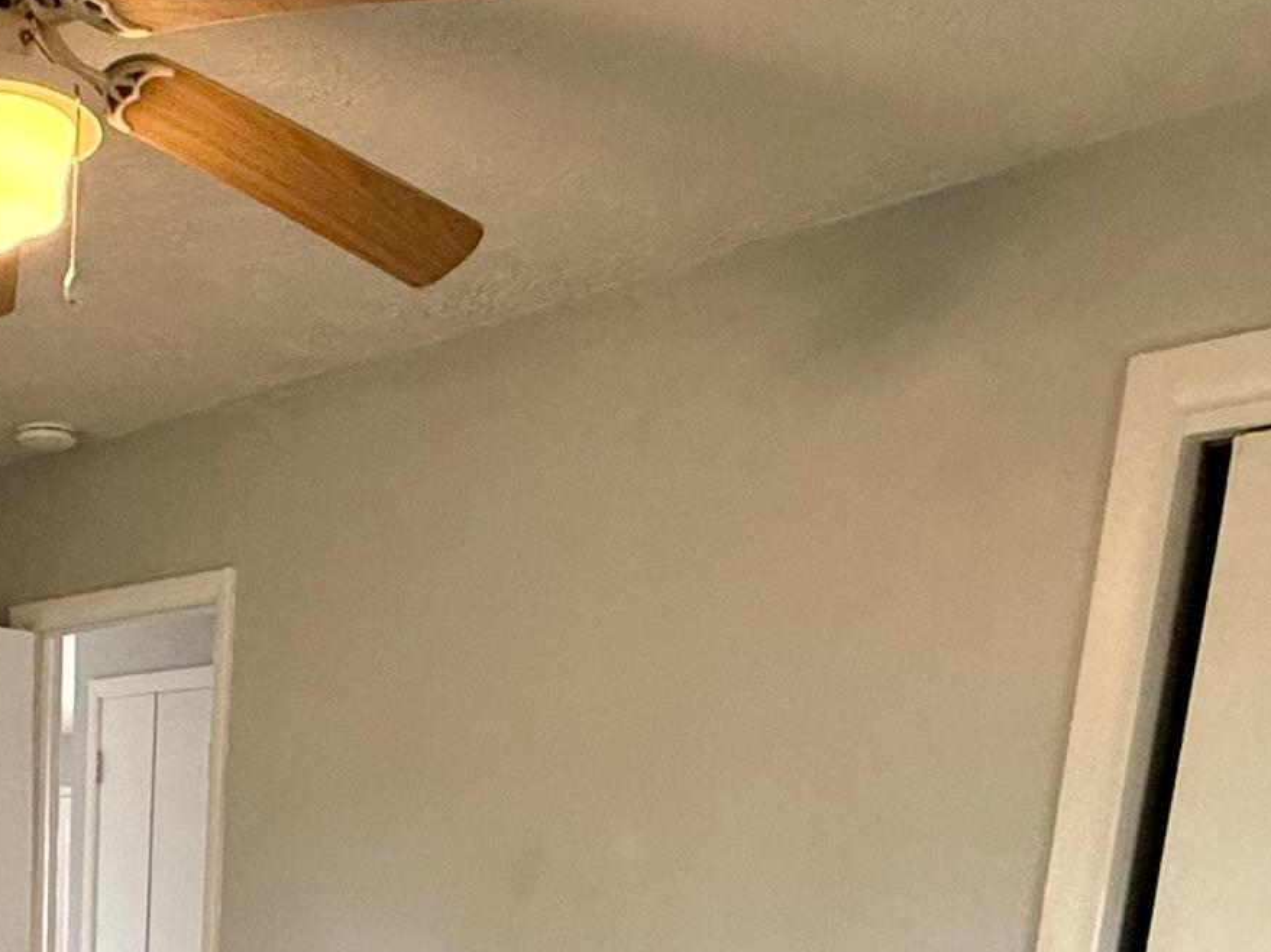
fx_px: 1799
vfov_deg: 24.2
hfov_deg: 37.0
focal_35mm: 49
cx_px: 187
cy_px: 1369
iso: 320
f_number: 2.2
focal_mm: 2.22
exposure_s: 1/60
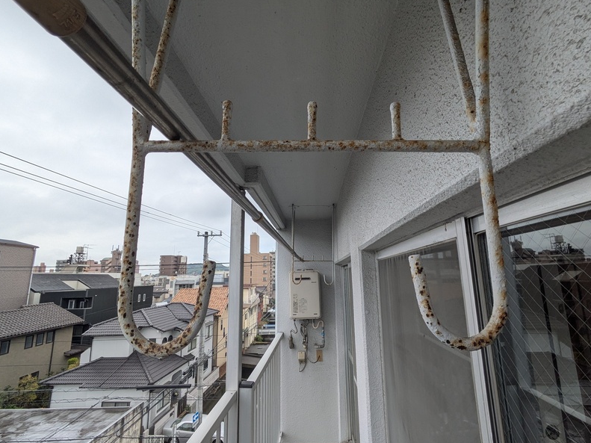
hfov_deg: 91.0
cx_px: 304
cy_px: 224
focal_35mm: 17
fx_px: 290
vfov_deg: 74.7
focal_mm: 1.83
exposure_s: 1/746
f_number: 2.2
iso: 50
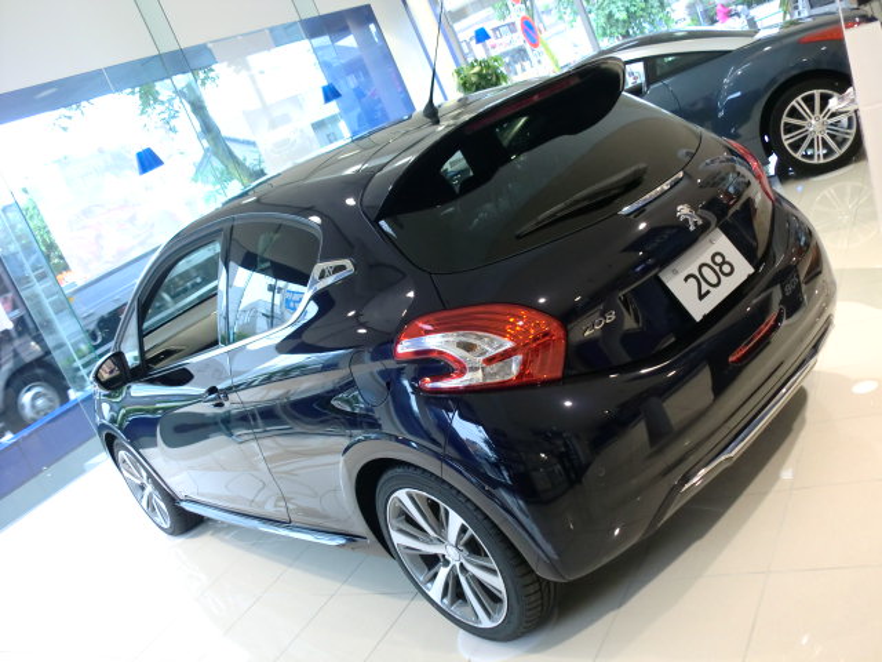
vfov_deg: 40.7
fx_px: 892
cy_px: 331
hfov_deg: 52.6
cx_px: 441
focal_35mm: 35
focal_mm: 6.3
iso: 320
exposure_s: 1/60
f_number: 3.1
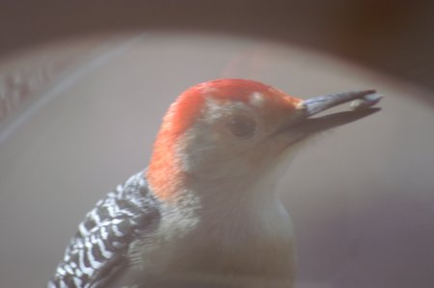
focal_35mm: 450
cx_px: 217
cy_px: 144
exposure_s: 1/100
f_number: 5.6
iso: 800
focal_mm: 300
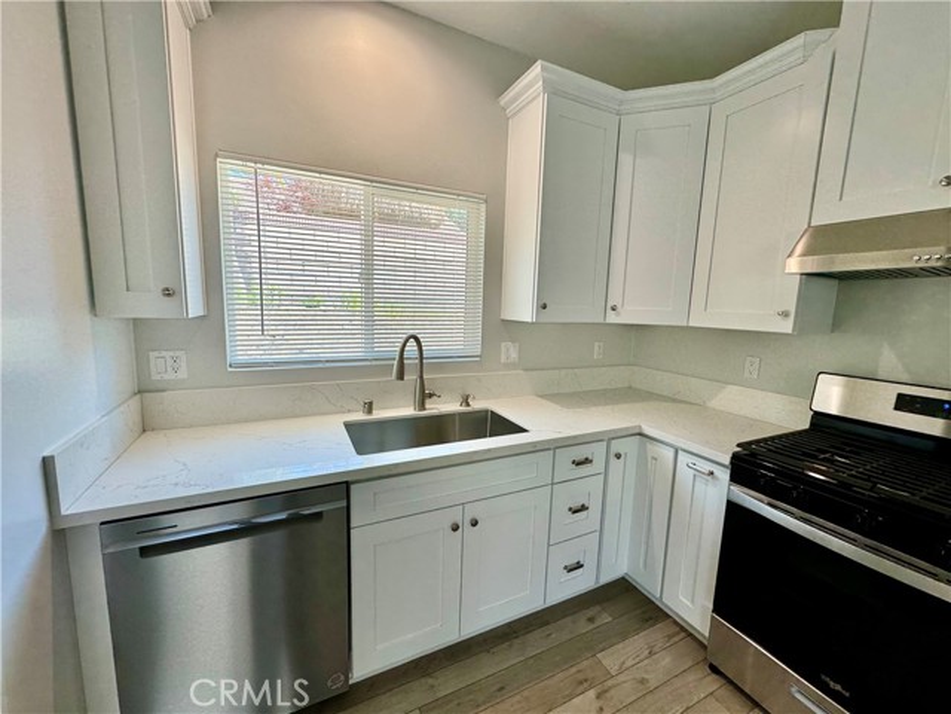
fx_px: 385
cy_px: 357
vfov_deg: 85.7
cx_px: 476
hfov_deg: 102.1
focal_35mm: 14
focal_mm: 2.22
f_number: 2.2
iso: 160
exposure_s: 1/120
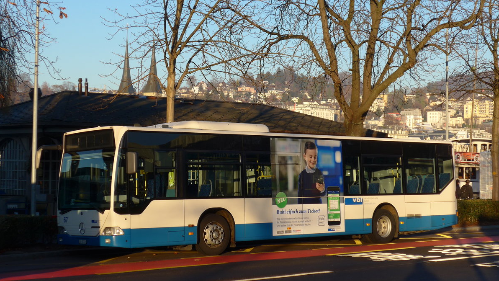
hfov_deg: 31.0
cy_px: 121
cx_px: 250
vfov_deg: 17.7
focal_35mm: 68
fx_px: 900
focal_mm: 12.7
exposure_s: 1/500
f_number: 3.7
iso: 80
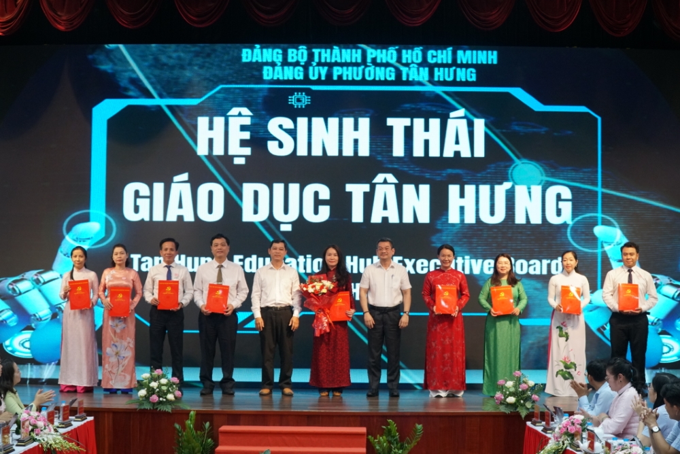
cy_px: 227
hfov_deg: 31.2
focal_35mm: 64
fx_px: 1219
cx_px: 340
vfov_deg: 21.1
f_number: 6.3
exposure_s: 1/125
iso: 1600
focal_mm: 43
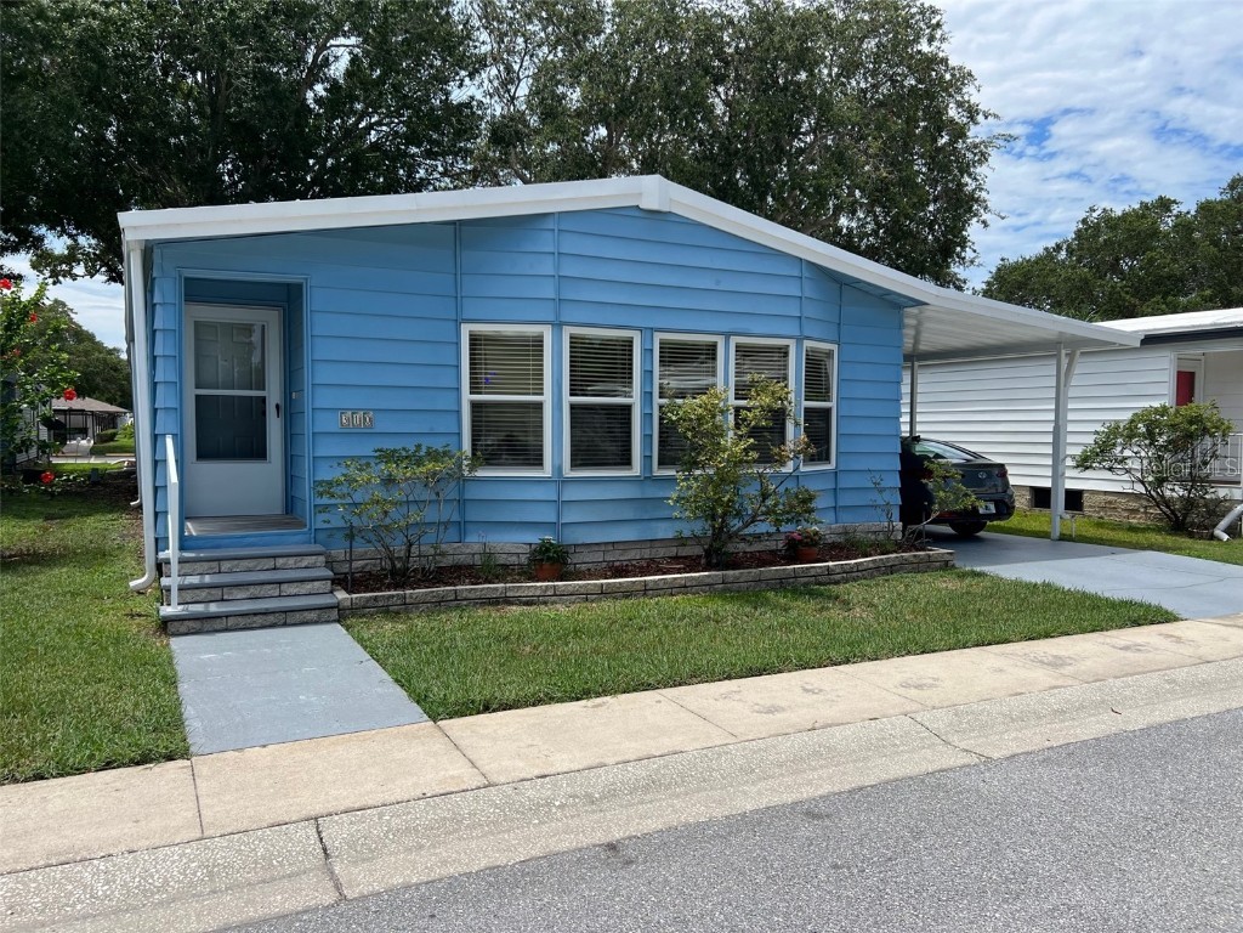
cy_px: 466
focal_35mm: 26
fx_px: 934
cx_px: 622
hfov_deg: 67.3
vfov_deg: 53.1
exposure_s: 1/4831
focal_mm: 5.7
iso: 50
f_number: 1.5
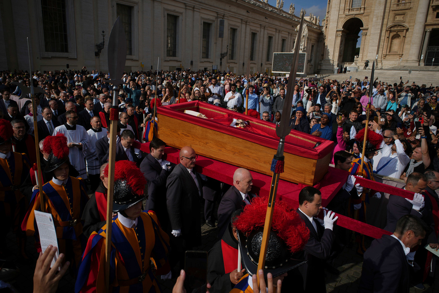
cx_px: 220
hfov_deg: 73.7
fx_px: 293
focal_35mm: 24
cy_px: 146
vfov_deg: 53.1
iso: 50
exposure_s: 1/1000
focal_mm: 24
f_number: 5
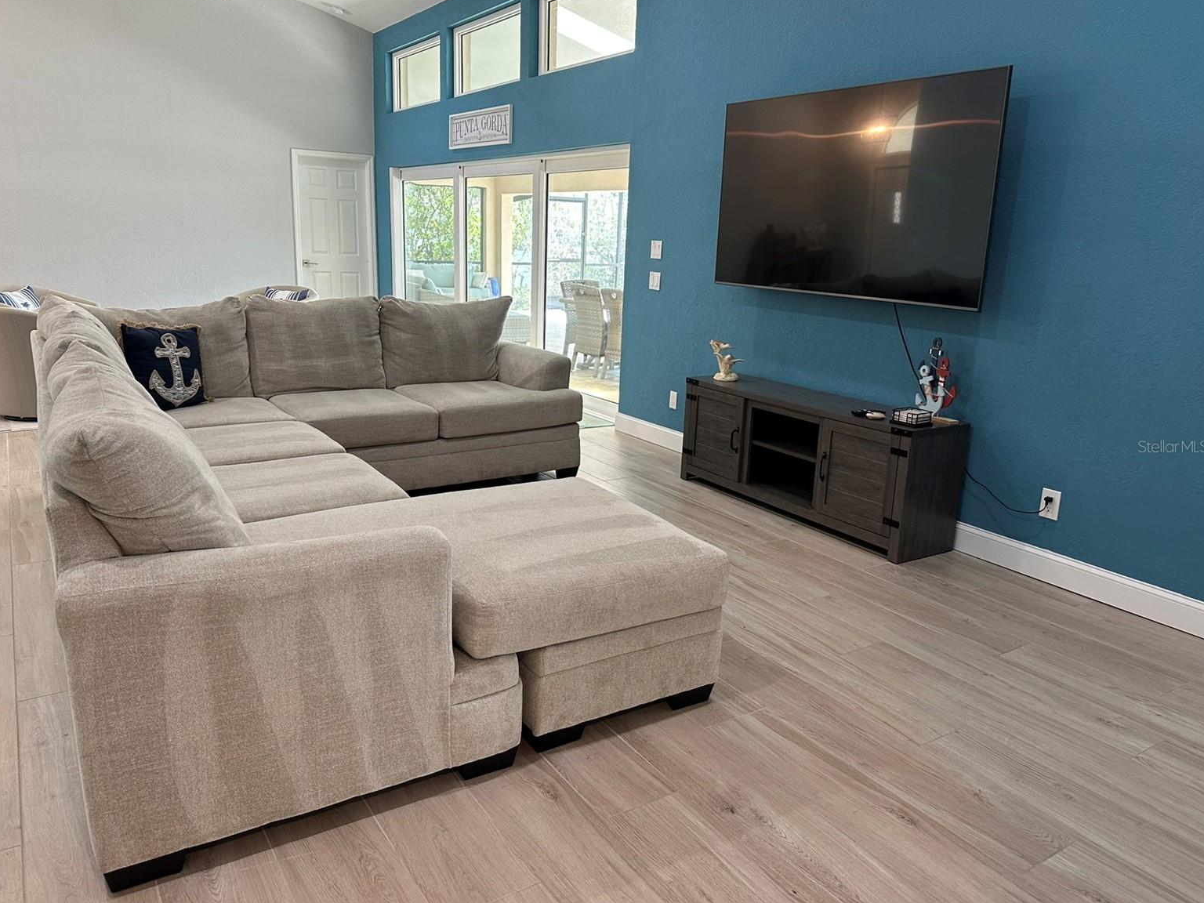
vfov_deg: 54.9
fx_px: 870
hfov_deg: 69.4
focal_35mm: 25
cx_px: 585
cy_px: 446
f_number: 1.78
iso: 125
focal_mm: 6.86
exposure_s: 1/60
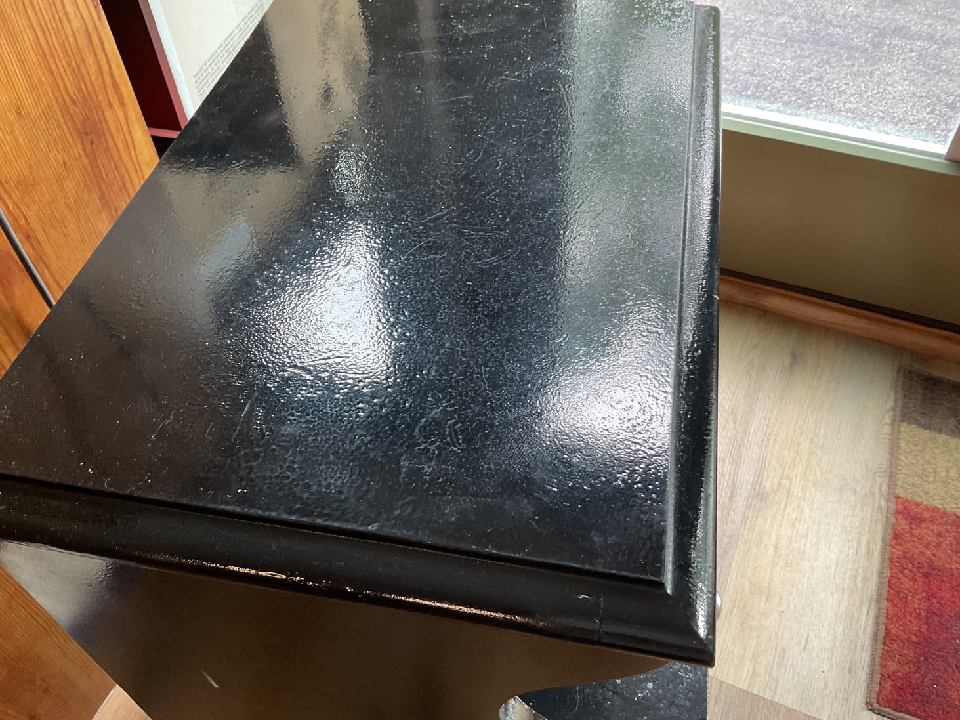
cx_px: 470
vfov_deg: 46.8
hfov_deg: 60.0
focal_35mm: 30
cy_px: 371
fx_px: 832
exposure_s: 1/60
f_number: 1.8
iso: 80
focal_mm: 3
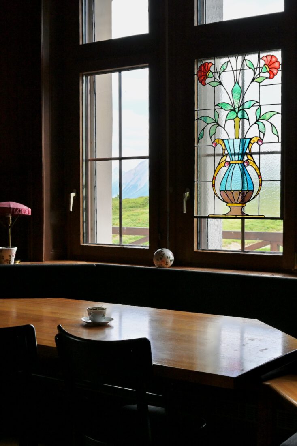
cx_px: 148
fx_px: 495
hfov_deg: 33.4
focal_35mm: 40
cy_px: 223
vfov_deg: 48.5
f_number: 11
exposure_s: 1/100
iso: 400
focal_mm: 40
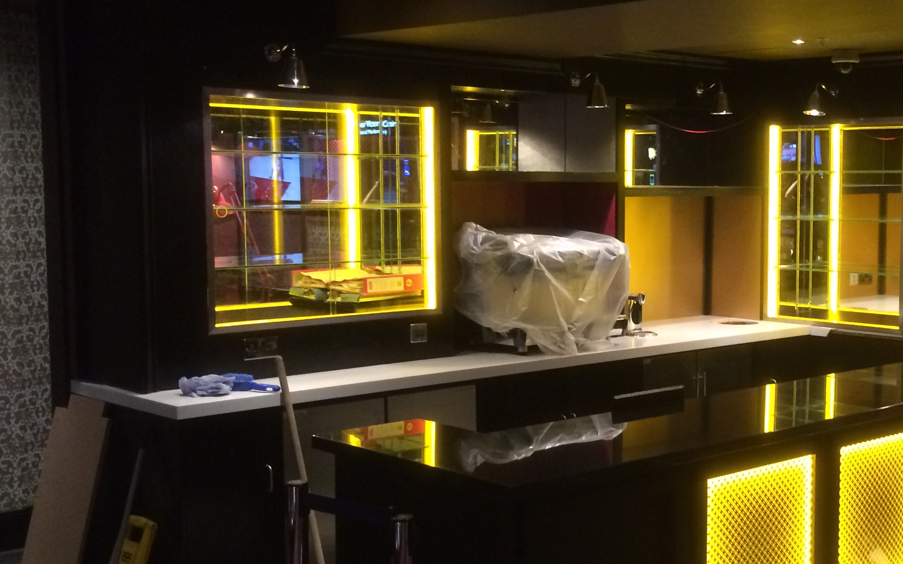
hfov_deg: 37.9
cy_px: 304
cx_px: 675
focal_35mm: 52
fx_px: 1280
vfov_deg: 24.9
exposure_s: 1/25
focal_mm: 4.15
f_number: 2.2
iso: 250
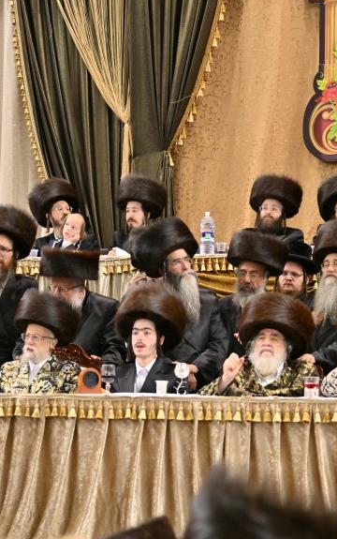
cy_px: 312
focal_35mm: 127
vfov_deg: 16.4
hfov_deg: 10.3
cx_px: 255
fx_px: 1864
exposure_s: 1/200
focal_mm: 70
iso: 800
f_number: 2.8
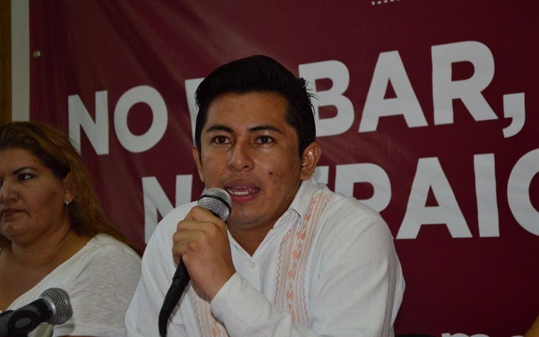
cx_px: 268
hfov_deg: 24.5
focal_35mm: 85
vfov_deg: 15.4
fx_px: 1241
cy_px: 174
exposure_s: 1/100
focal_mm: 55
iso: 400
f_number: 5.6
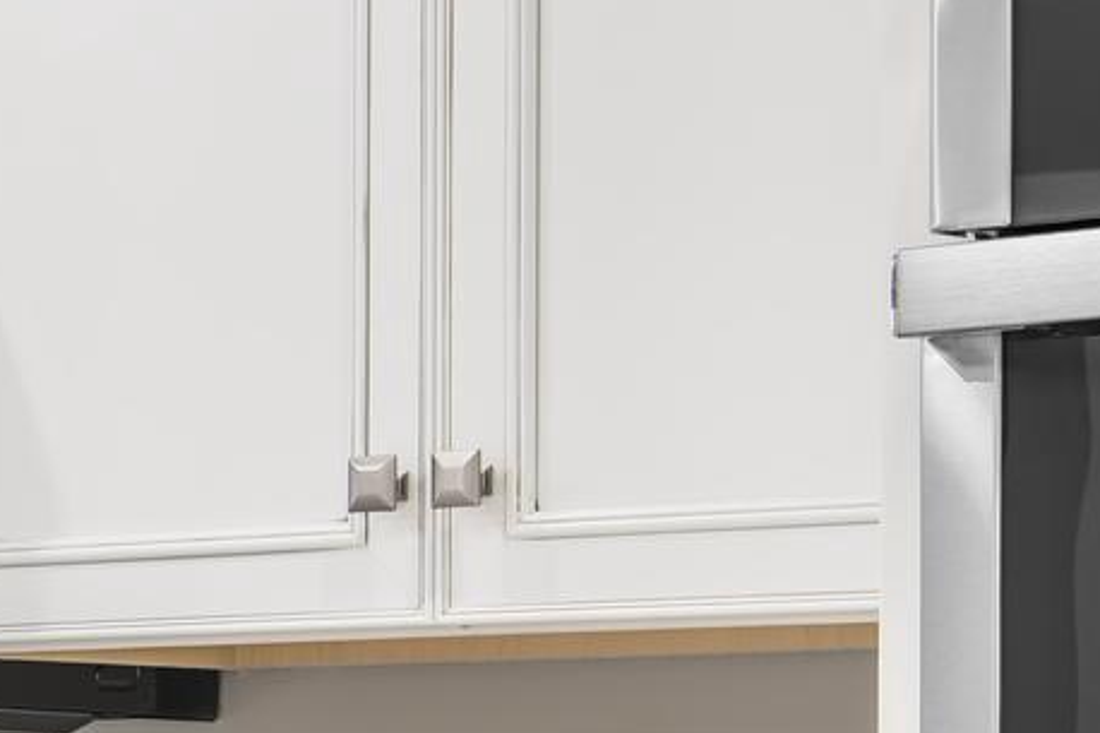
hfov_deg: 11.4
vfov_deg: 8.0
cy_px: 923
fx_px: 5192
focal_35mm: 170
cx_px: -709
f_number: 8
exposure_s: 1/250
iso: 200
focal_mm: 38
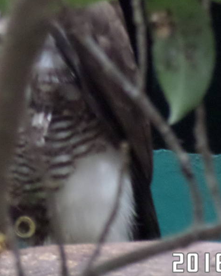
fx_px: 2395
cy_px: 21
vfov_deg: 6.6
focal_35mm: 293
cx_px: -9
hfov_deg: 5.3
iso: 640
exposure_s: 1/45
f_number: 5.7
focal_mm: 19.8
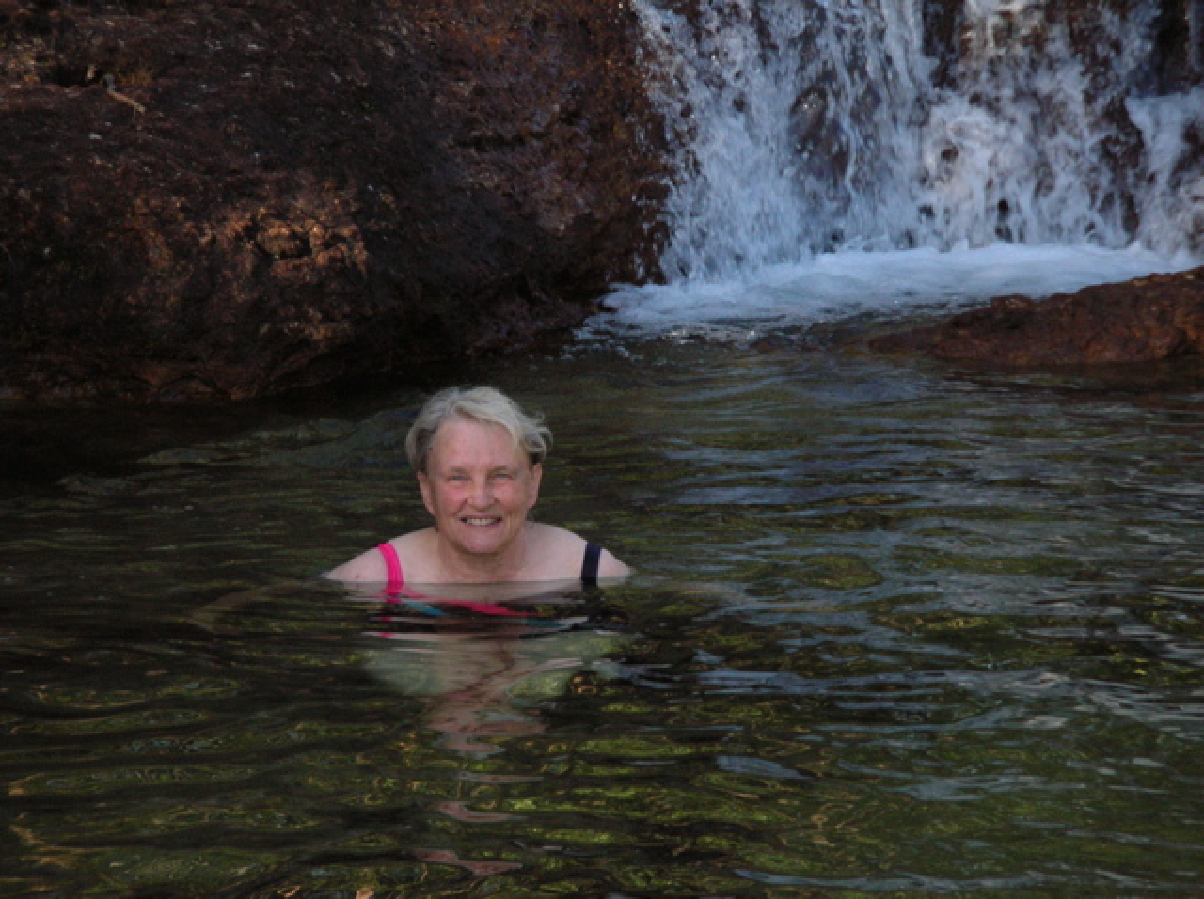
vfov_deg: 6.3
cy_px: 450
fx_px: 8161
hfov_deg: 8.4
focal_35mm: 235
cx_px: 602
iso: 115
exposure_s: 1/253
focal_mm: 38.8
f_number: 4.1
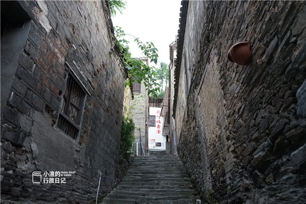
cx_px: 153
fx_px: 246
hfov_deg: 63.7
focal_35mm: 29
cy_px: 102
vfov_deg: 45.0
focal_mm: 29
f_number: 3.5
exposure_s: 1/160
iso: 2000
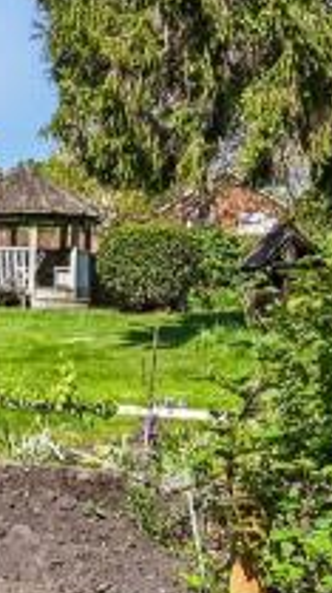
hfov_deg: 13.8
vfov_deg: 29.4
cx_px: -358
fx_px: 1131
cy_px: 272
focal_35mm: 72
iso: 400
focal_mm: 14
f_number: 8
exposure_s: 1/2000
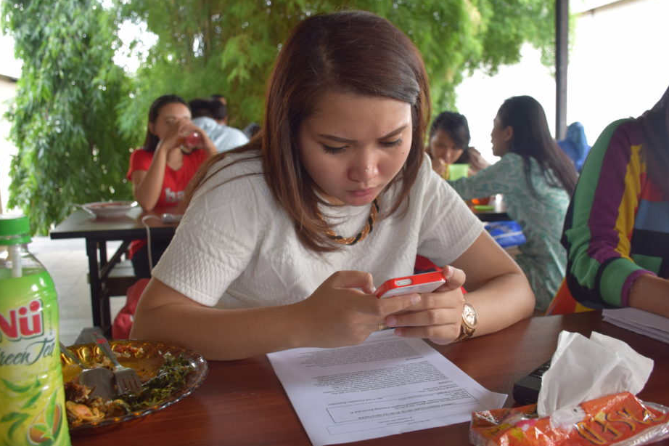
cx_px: 340
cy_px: 228
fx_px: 557
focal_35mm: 30
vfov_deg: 43.6
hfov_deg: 61.9
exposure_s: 1/80
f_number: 4.5
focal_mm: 18
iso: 400
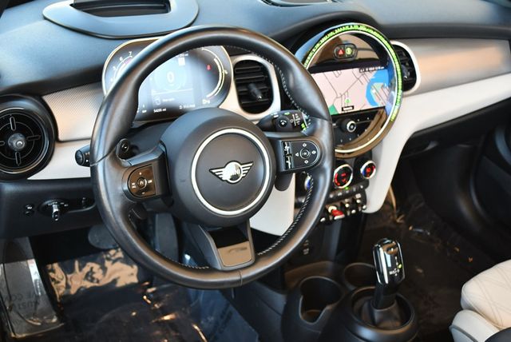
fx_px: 682
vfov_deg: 28.1
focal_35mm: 48
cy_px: 171
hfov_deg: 41.1
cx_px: 256
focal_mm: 24
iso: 800
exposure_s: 1/200
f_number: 4
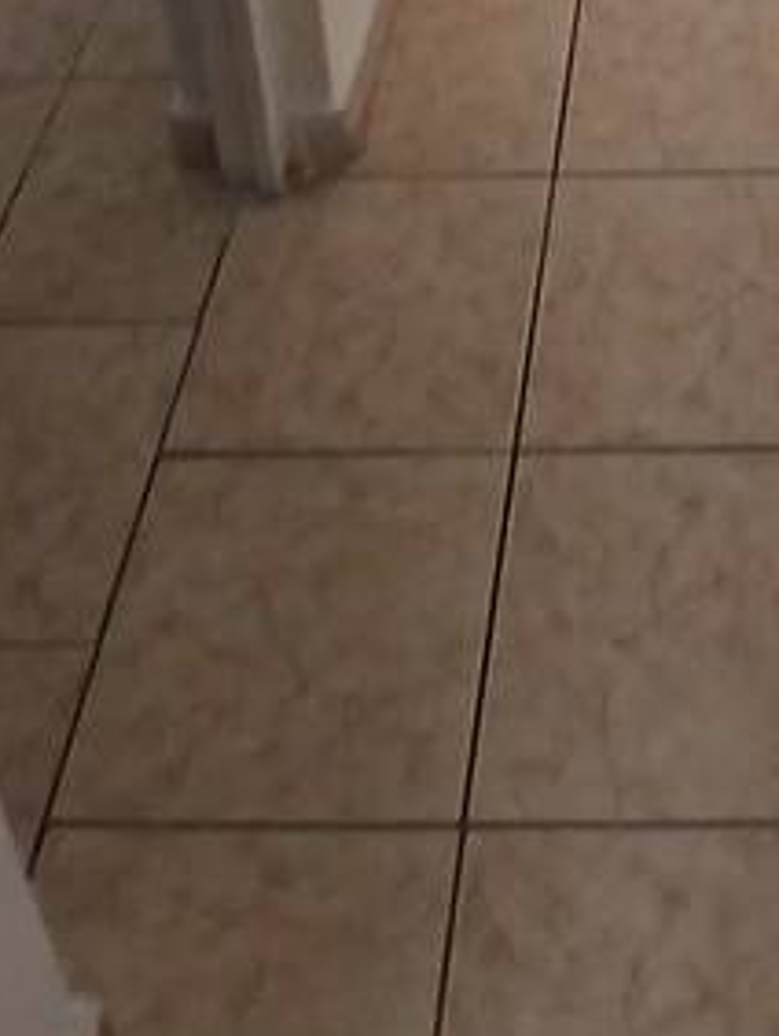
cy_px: -639
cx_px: 827
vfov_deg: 22.5
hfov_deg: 21.6
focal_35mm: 65
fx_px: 1947
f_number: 2.2
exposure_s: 1/60
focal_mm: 1.4
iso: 100
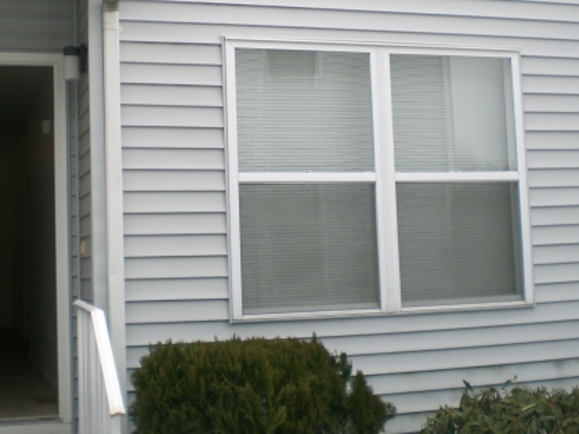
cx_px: 229
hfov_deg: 33.1
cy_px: 149
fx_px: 970
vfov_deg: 25.1
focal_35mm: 58
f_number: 3.1
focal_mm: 6.3
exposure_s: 1/250
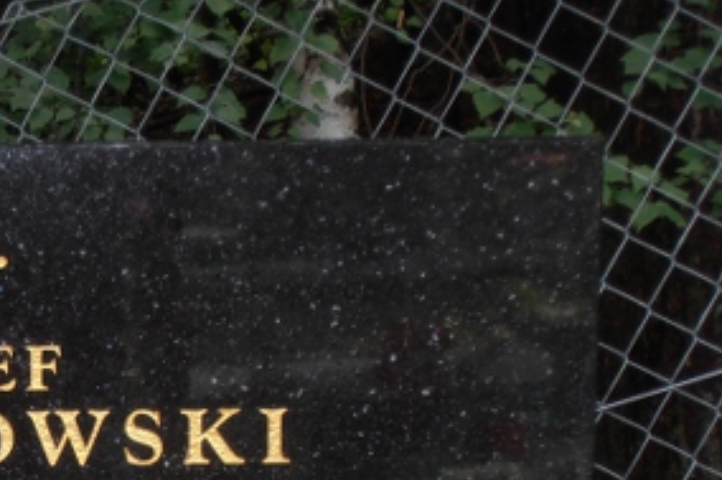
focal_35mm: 162
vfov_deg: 8.4
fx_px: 3247
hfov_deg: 12.5
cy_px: 582
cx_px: -58
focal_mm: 12.29
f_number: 4.8
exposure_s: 1/50
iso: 125
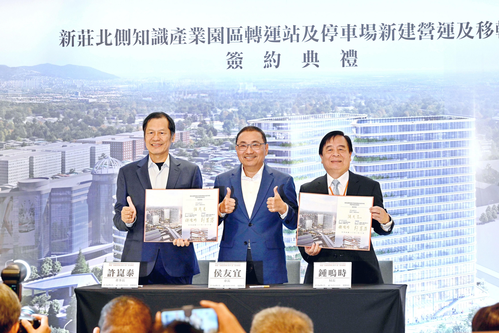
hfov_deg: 17.1
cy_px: 166
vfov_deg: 11.4
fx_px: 1663
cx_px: 250
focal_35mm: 120
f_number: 6.3
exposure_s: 1/100
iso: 1800
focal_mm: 120
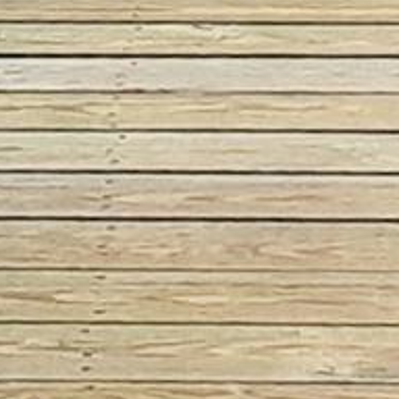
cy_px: -604
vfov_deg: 6.5
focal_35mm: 255
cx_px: 156
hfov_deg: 6.9
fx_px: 3325
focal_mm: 2.91
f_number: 1.9
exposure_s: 1/10000
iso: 40
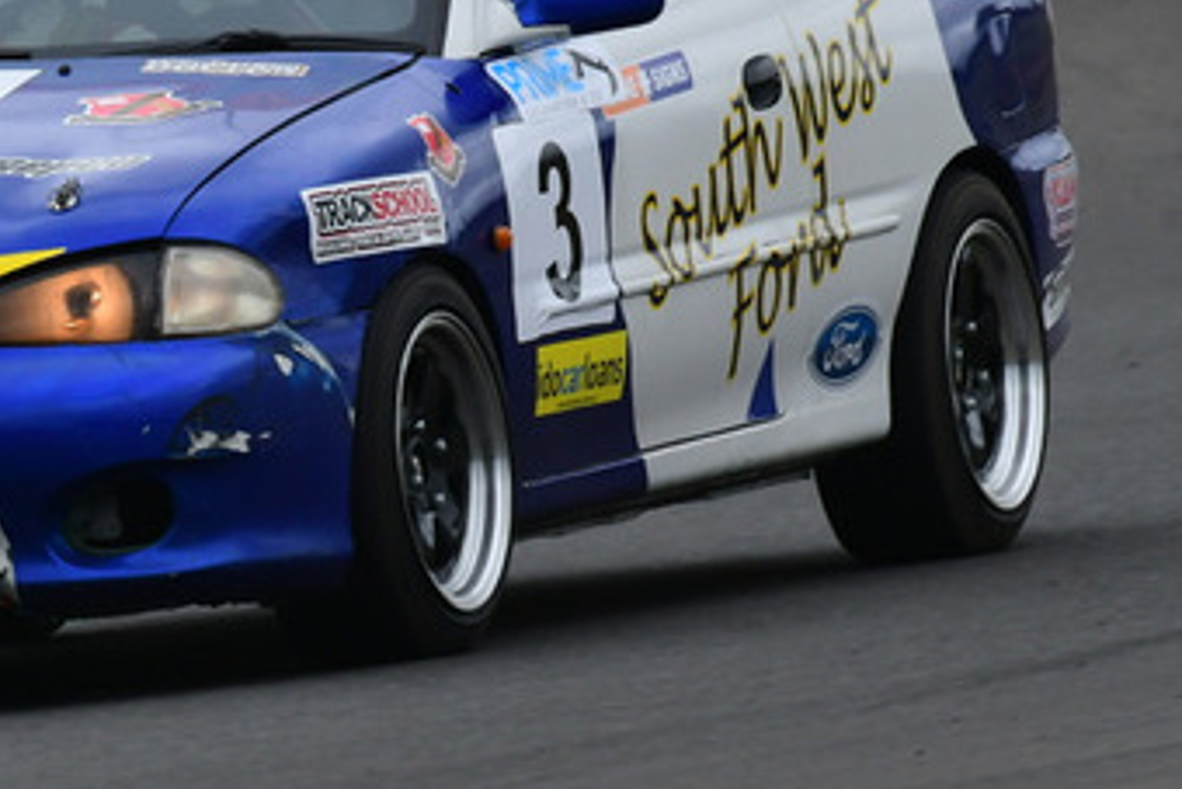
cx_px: 17
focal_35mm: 1766
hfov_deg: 1.2
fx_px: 58005
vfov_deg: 0.8
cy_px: 28
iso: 640
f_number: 13
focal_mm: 500
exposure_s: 1/640
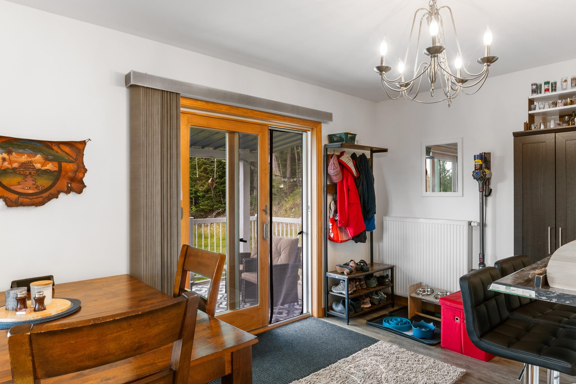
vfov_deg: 59.5
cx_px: 301
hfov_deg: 81.2
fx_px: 336
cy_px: 193
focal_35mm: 21
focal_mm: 10
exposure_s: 1/3
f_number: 8
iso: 100
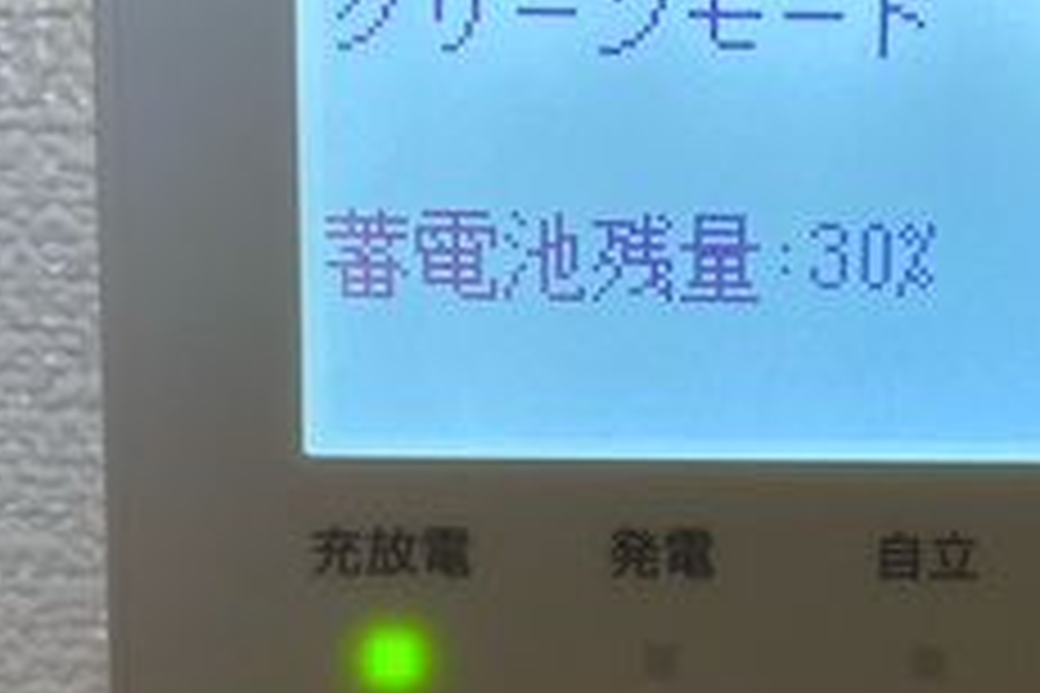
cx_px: 792
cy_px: 531
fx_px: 2166
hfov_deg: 26.6
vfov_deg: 18.1
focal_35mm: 75
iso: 80
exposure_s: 1/50
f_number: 1.8
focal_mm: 4.25
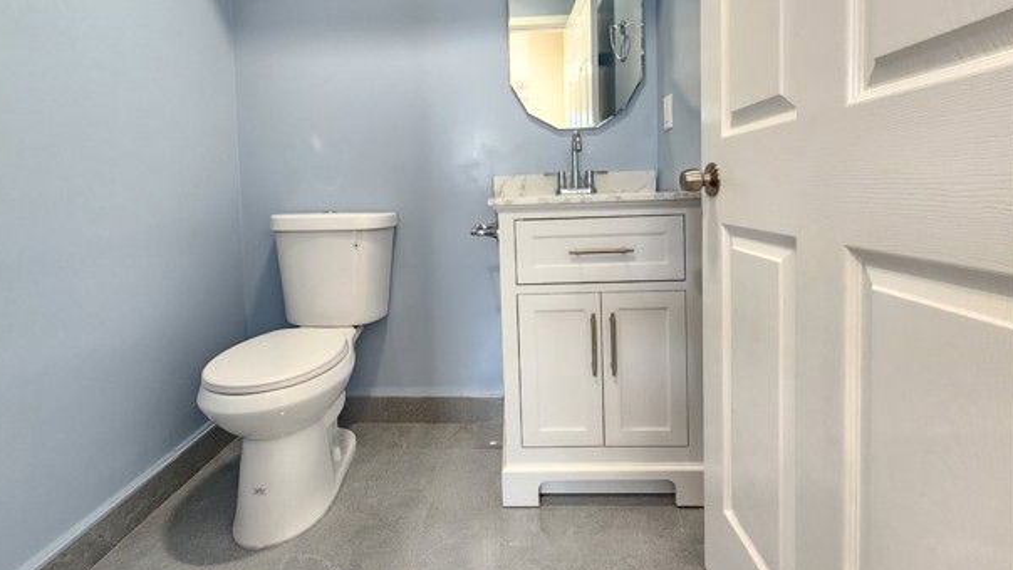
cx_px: 485
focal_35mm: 15
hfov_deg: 102.9
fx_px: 403
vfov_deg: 69.5
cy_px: 215
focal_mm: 2.2
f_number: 2.2
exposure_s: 1/60
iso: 400
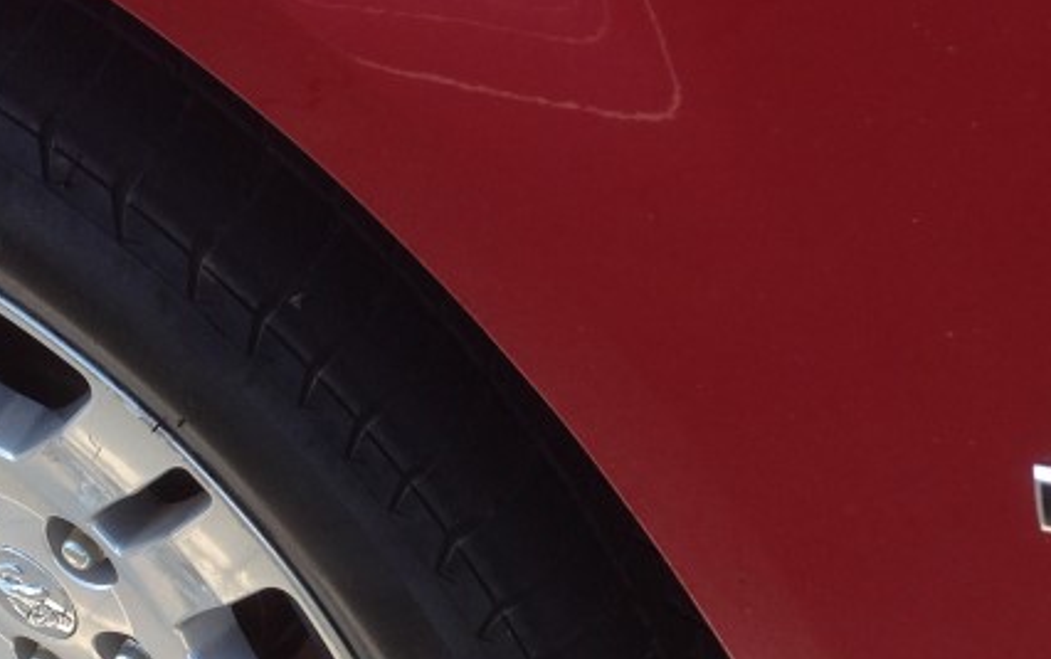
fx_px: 2408
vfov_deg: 15.4
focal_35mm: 84
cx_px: 498
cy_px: 582
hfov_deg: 24.6
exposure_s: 1/352
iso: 50
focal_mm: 4.12
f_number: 2.4
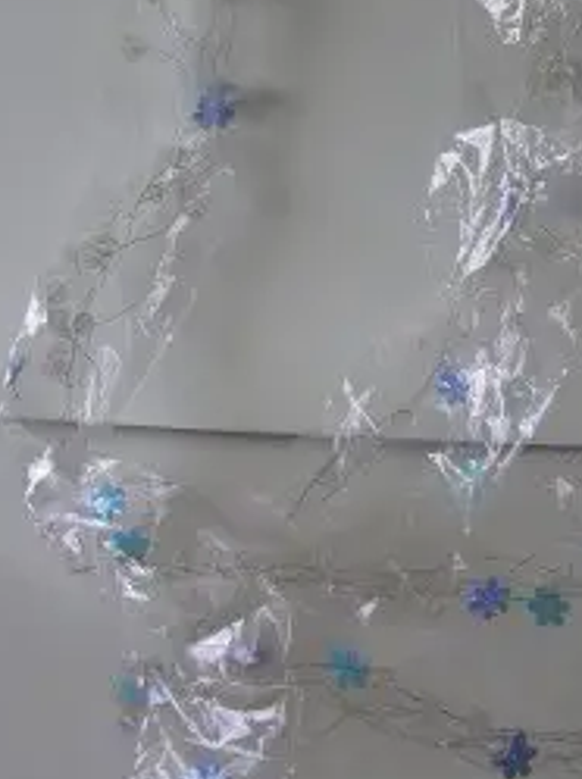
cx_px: 374
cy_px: 20
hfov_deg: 18.8
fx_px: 1753
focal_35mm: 78
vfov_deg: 24.1
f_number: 3.5
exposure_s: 1/75
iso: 64
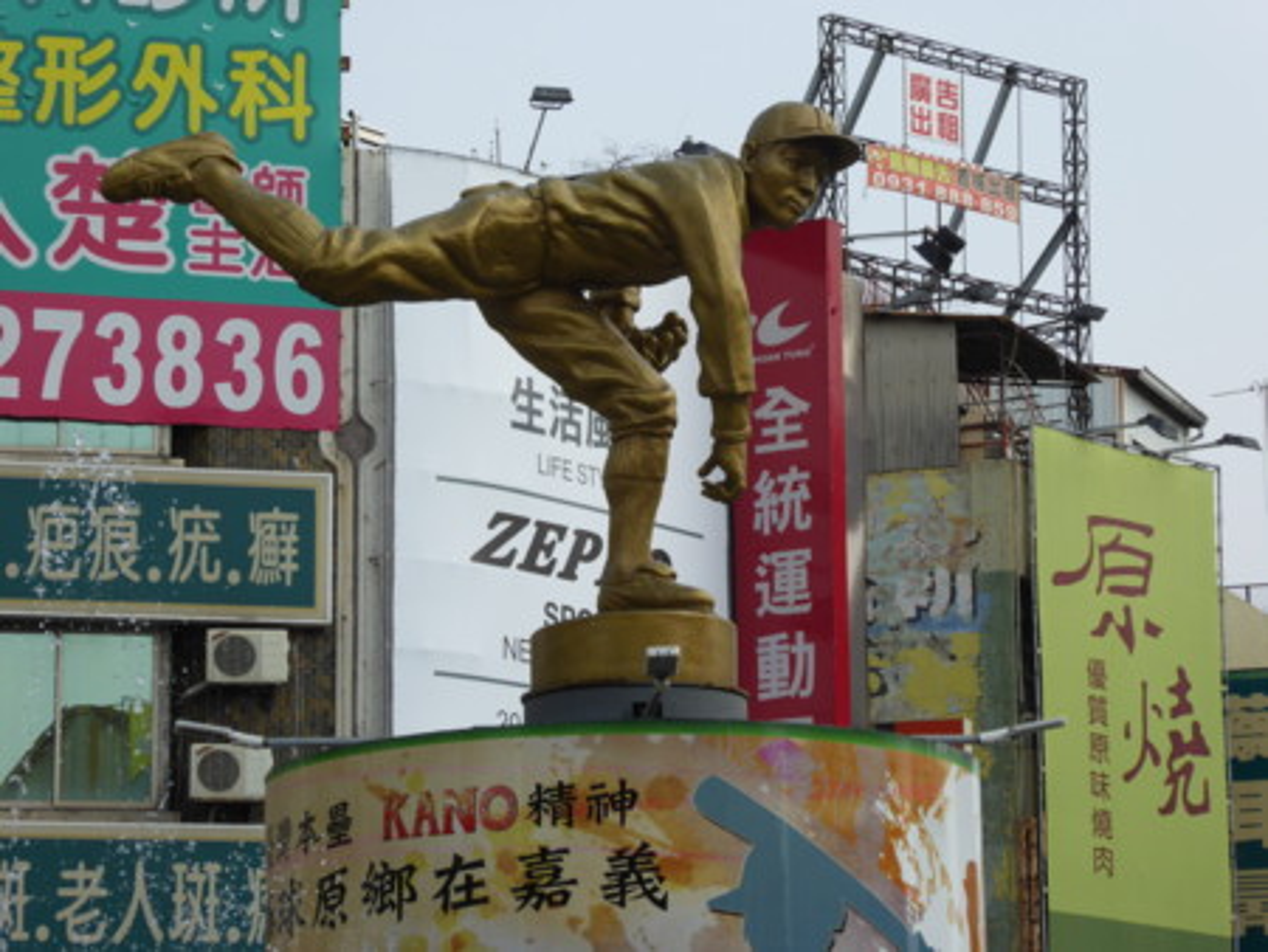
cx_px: 634
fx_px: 5827
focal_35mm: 159
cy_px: 476
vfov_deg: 9.3
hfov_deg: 12.4
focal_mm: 25.6
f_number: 5.4
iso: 100
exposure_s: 1/400
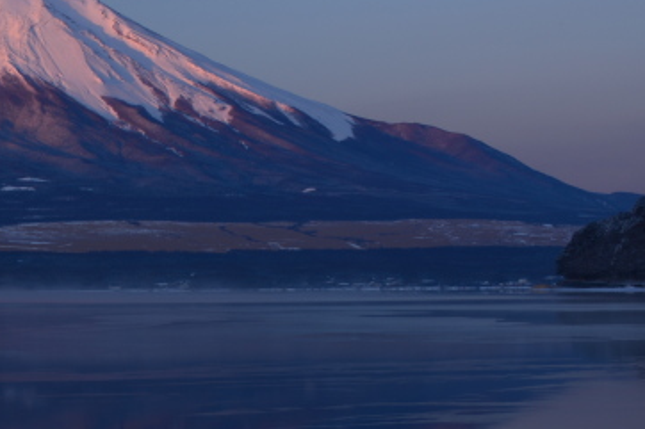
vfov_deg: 12.9
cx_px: 37
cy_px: 334
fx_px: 1898
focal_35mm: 106
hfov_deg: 18.9
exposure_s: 1
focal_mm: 48
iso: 100
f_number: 25
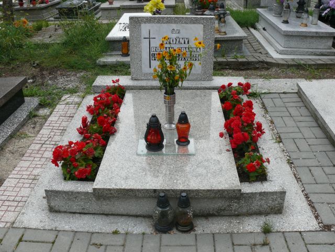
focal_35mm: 35
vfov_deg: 40.7
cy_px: 126
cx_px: 168
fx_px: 339
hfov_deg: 52.6
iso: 100
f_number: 5.6
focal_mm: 7.4
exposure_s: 1/250
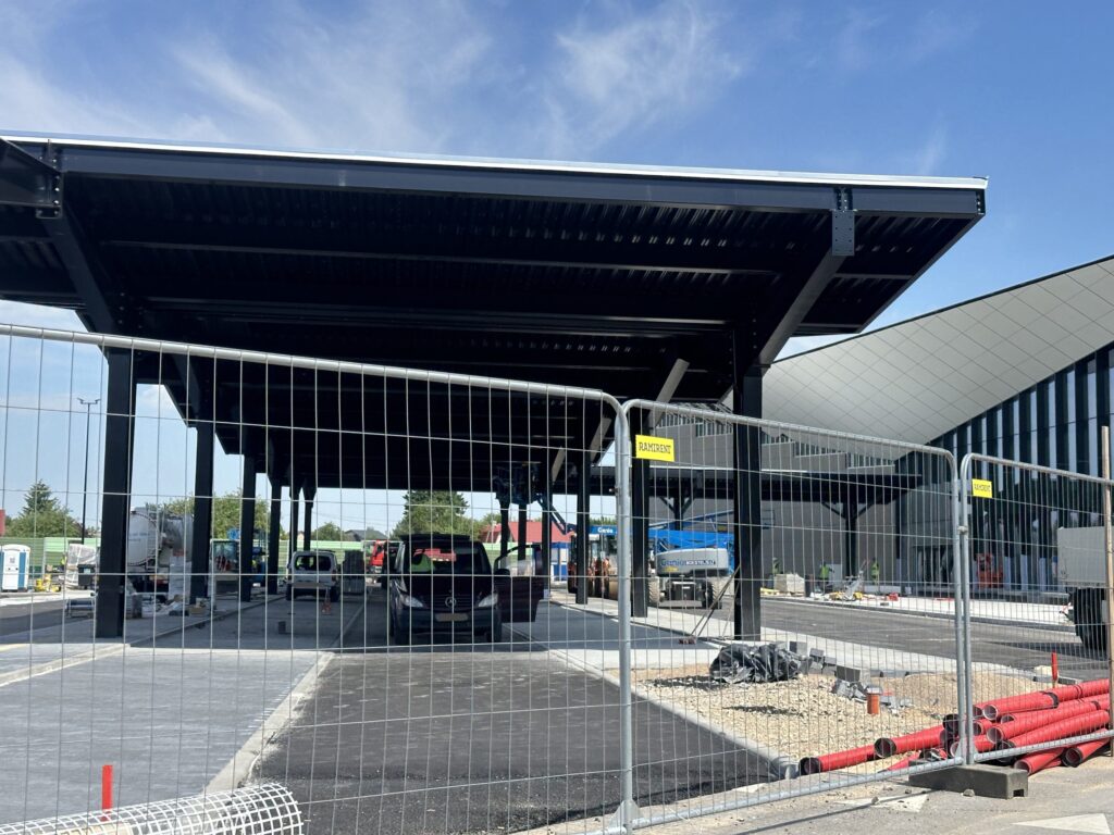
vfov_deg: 30.3
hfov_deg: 39.7
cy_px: 418
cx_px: 557
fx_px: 1545
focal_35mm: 48
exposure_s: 1/2732
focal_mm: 6.86
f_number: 1.78
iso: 64
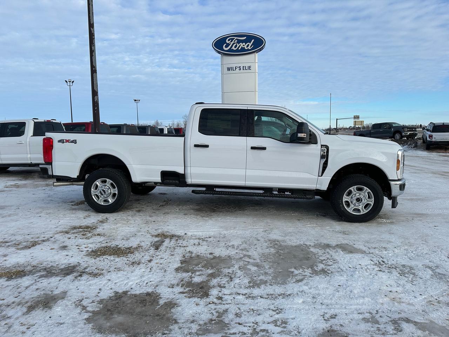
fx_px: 311
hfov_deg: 71.6
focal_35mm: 24
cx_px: 224
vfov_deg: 56.8
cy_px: 168
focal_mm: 6.86
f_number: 1.78
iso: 80
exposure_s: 1/3155
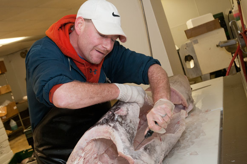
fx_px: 319
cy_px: 82
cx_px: 124
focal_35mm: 46
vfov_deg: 28.9
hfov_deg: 42.4
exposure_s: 1/60
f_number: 5.6
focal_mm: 31
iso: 800
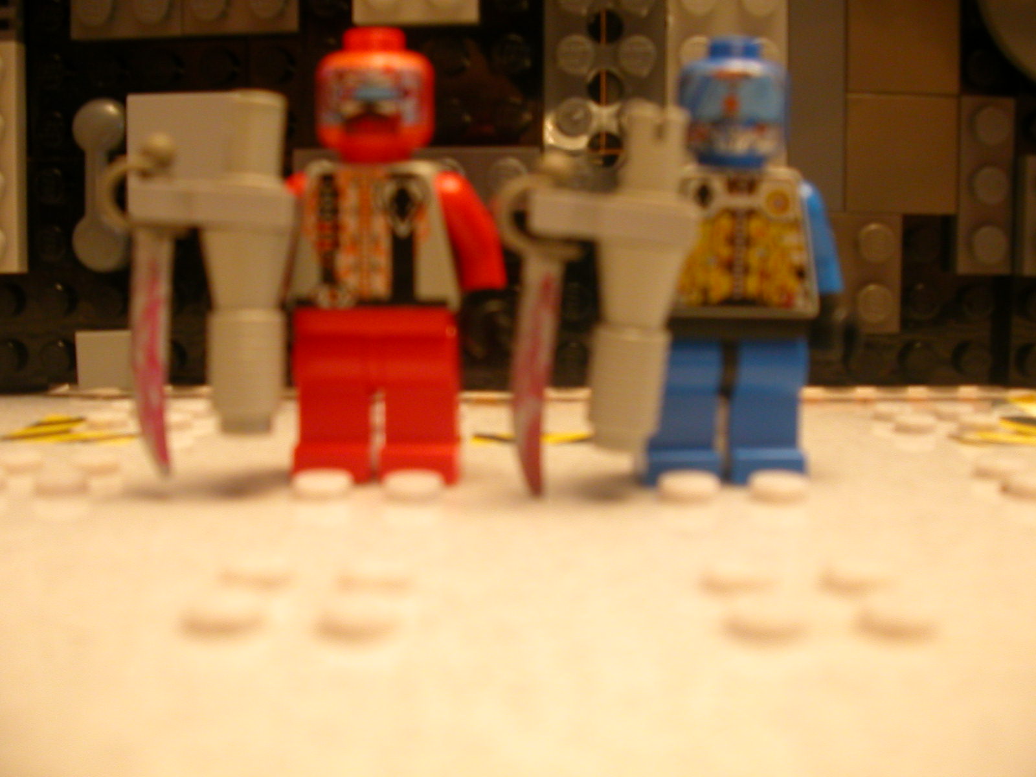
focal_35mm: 37
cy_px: 388
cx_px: 518
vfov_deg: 38.7
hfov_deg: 50.1
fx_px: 1107
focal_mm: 5.6
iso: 100
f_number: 2.7
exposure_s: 1/4.9
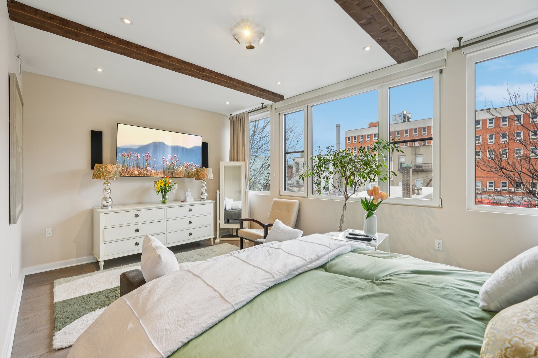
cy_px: 179
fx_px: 247
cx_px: 269
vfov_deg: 72.0
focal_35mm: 16
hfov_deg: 95.0
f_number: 8
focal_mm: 16.5
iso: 160
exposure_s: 1/30
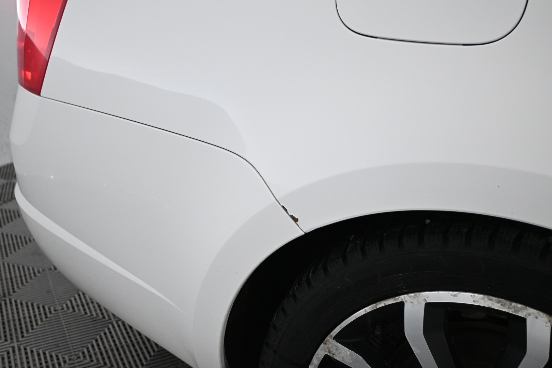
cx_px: 276
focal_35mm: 40
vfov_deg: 33.6
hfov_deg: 48.7
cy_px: 184
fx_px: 609
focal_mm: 26.5
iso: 2000
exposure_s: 1/125
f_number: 4.5
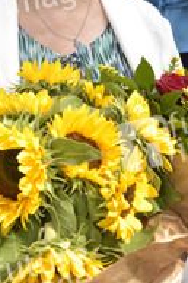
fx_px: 518
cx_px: 60
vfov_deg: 29.9
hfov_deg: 20.5
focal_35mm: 66
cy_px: 64
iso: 400
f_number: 8
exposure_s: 1/250
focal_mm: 32
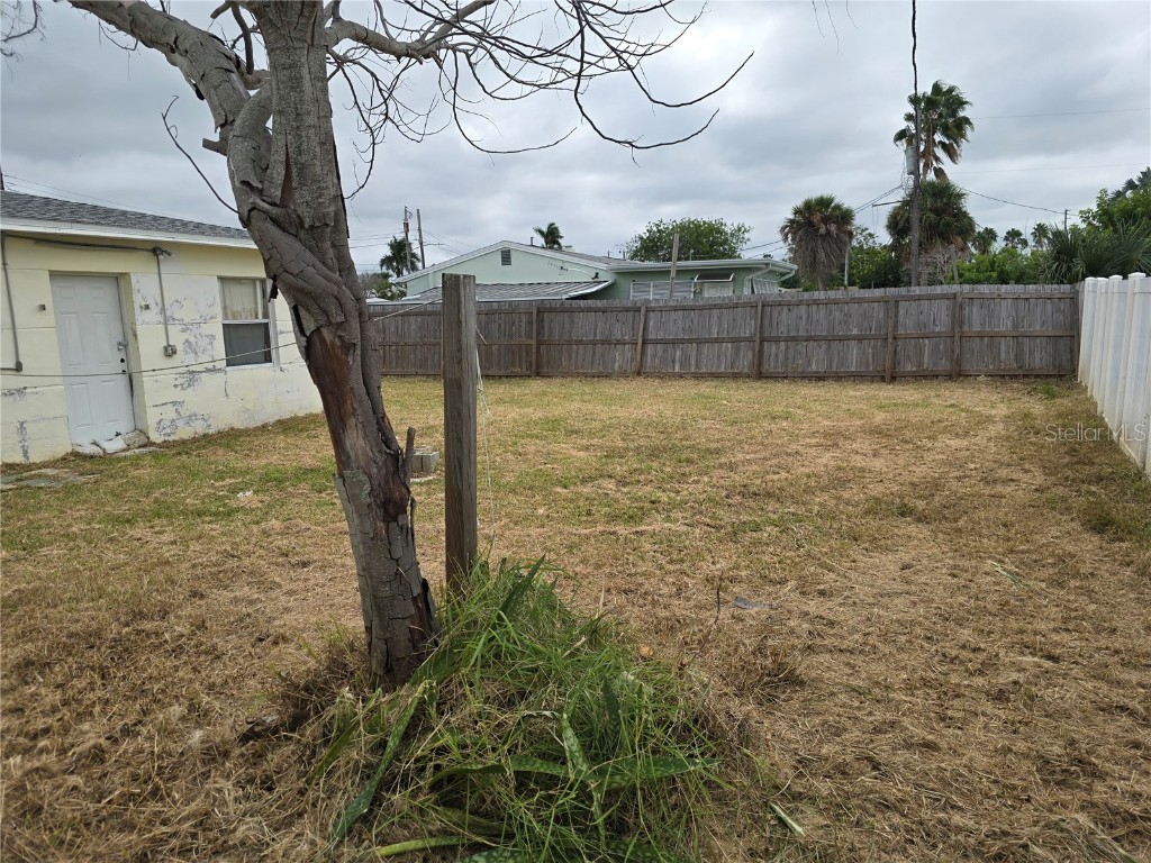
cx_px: 576
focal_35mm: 23
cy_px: 432
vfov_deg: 58.9
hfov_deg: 73.9
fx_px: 765
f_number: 1.7
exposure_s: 1/638
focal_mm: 6.3
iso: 12
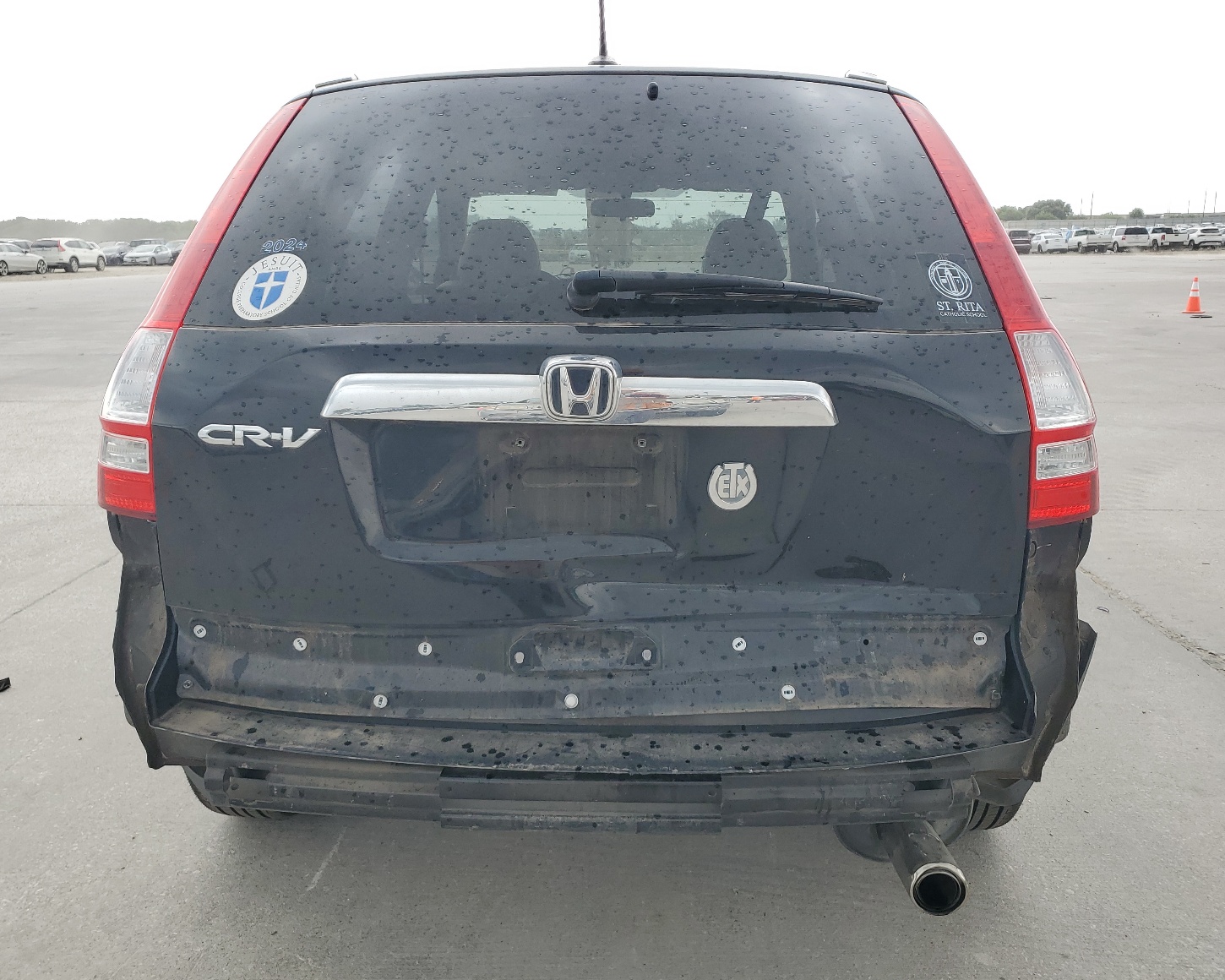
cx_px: 635
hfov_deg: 62.2
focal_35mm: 28
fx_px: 1015
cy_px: 494
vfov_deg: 51.5
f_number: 1.5
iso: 50
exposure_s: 1/625
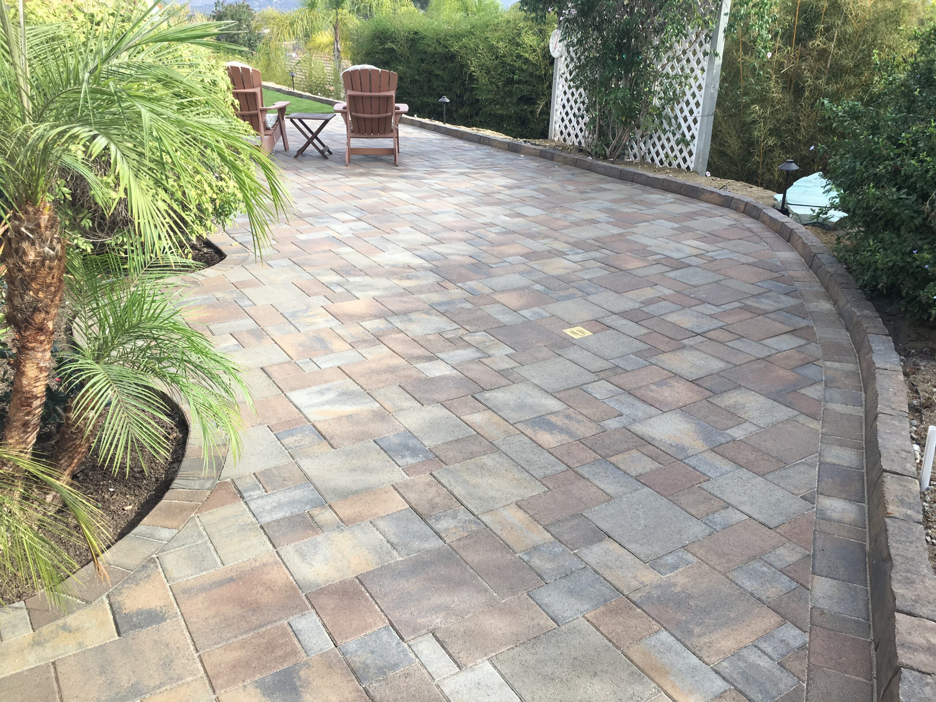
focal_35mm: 29
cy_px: 351
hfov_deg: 61.7
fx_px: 784
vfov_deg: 48.2
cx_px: 468
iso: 25
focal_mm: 4.15
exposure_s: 1/484
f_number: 2.2
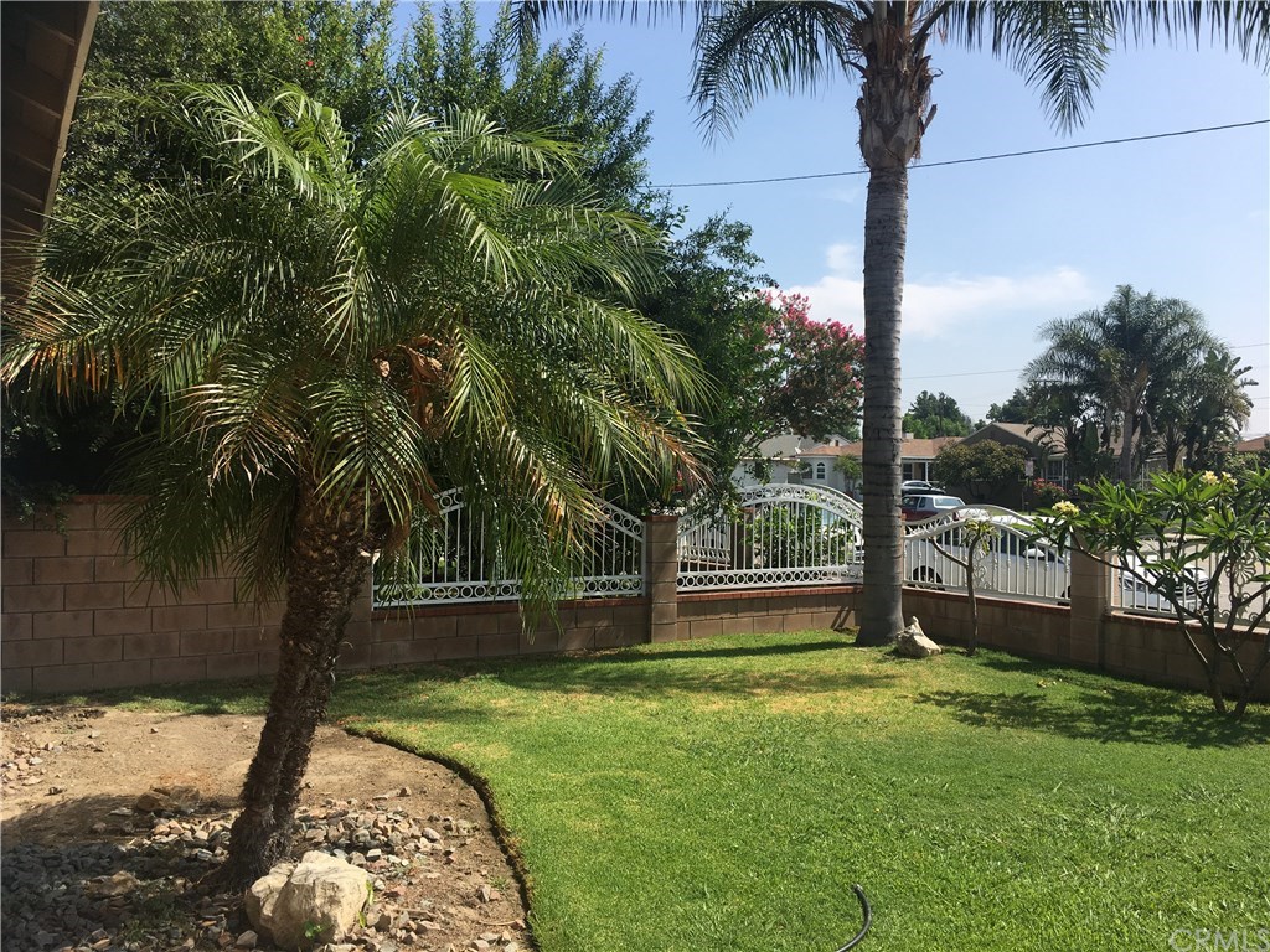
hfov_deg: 61.7
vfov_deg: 48.2
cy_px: 476
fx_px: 1064
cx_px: 635
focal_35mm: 29
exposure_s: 1/1451
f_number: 2.2
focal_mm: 4.15
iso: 25
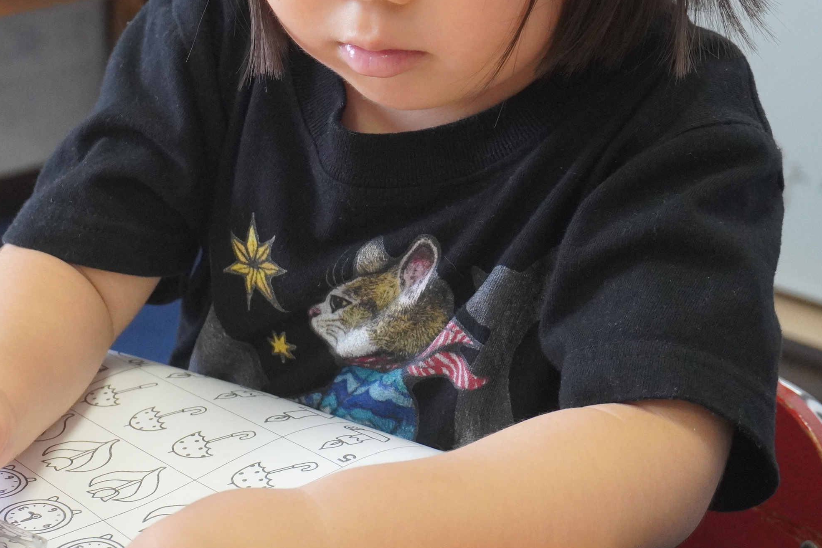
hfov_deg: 23.9
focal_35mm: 85
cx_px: 283
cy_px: 183
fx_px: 1935
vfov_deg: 16.1
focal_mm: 37
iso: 4000
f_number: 5.6
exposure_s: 1/160
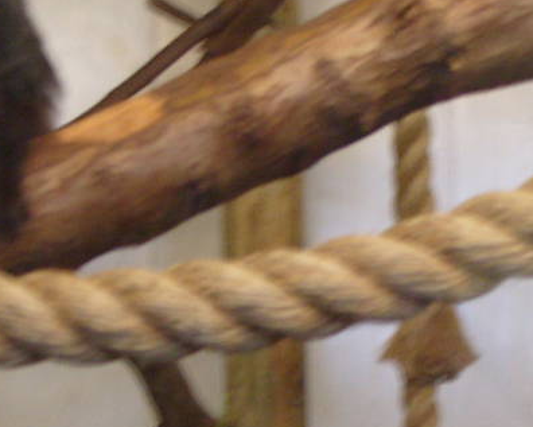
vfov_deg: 11.1
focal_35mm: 138
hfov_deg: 13.9
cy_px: 350
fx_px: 2177
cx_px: 199
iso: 200
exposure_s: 1/8
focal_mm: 7.8
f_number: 2.8
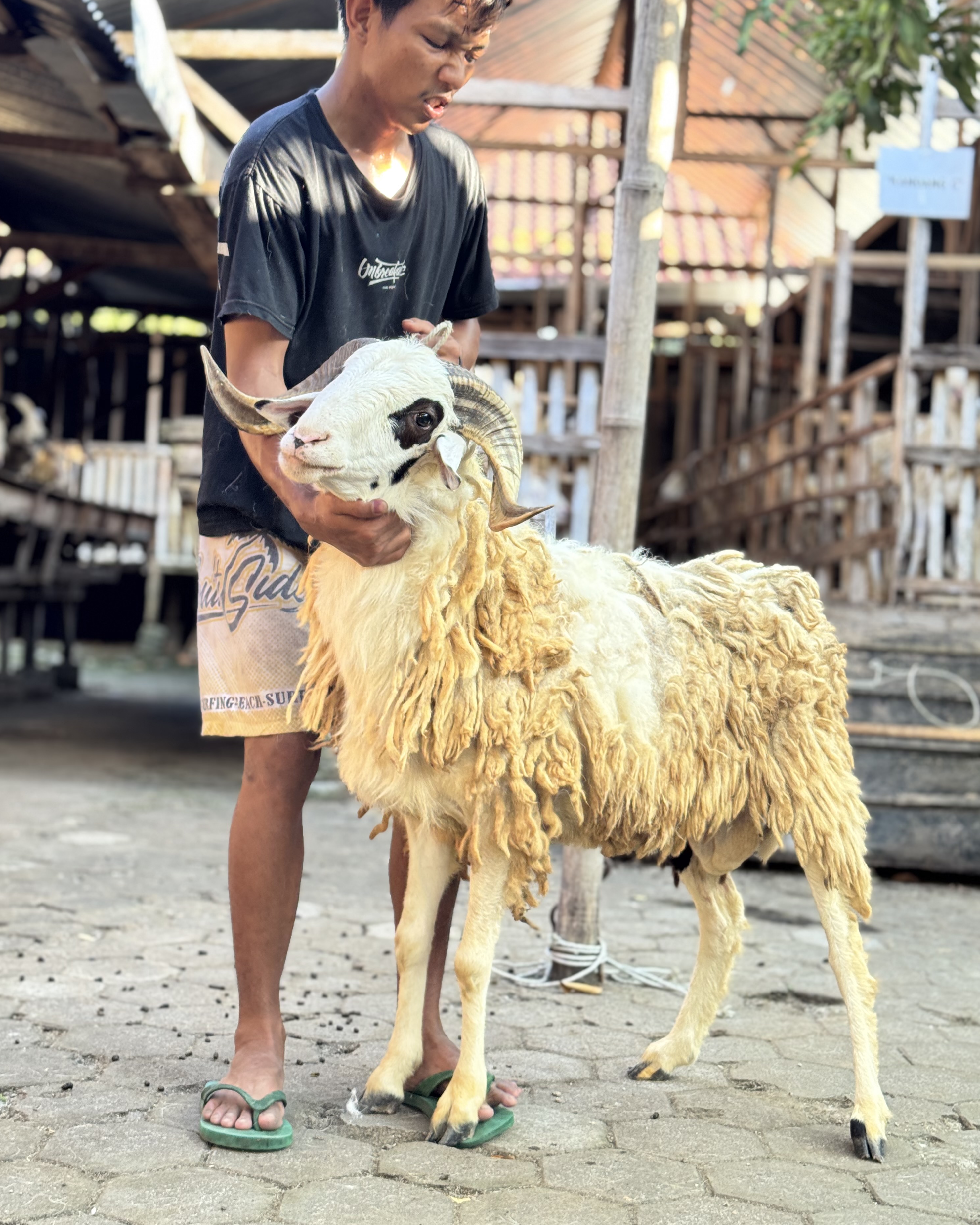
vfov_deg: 36.6
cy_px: 569
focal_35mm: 51
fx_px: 1849
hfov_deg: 29.7
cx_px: 488
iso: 100
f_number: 1.78
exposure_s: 1/69
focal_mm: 6.76
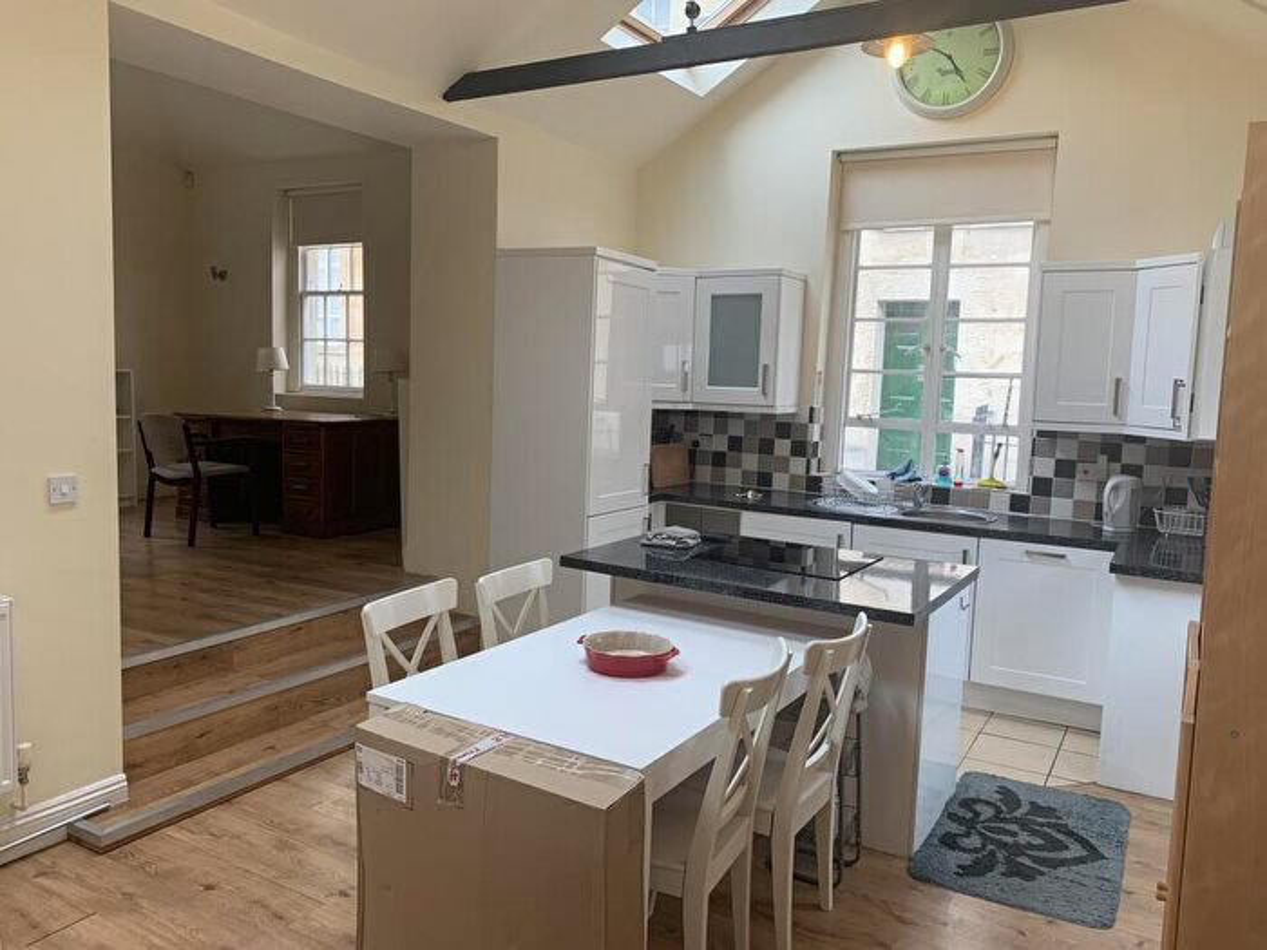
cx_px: 634
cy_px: 475
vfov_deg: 53.1
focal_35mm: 26
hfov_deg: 67.3
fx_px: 952
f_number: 1.8
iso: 80
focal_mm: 4.25
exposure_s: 1/121
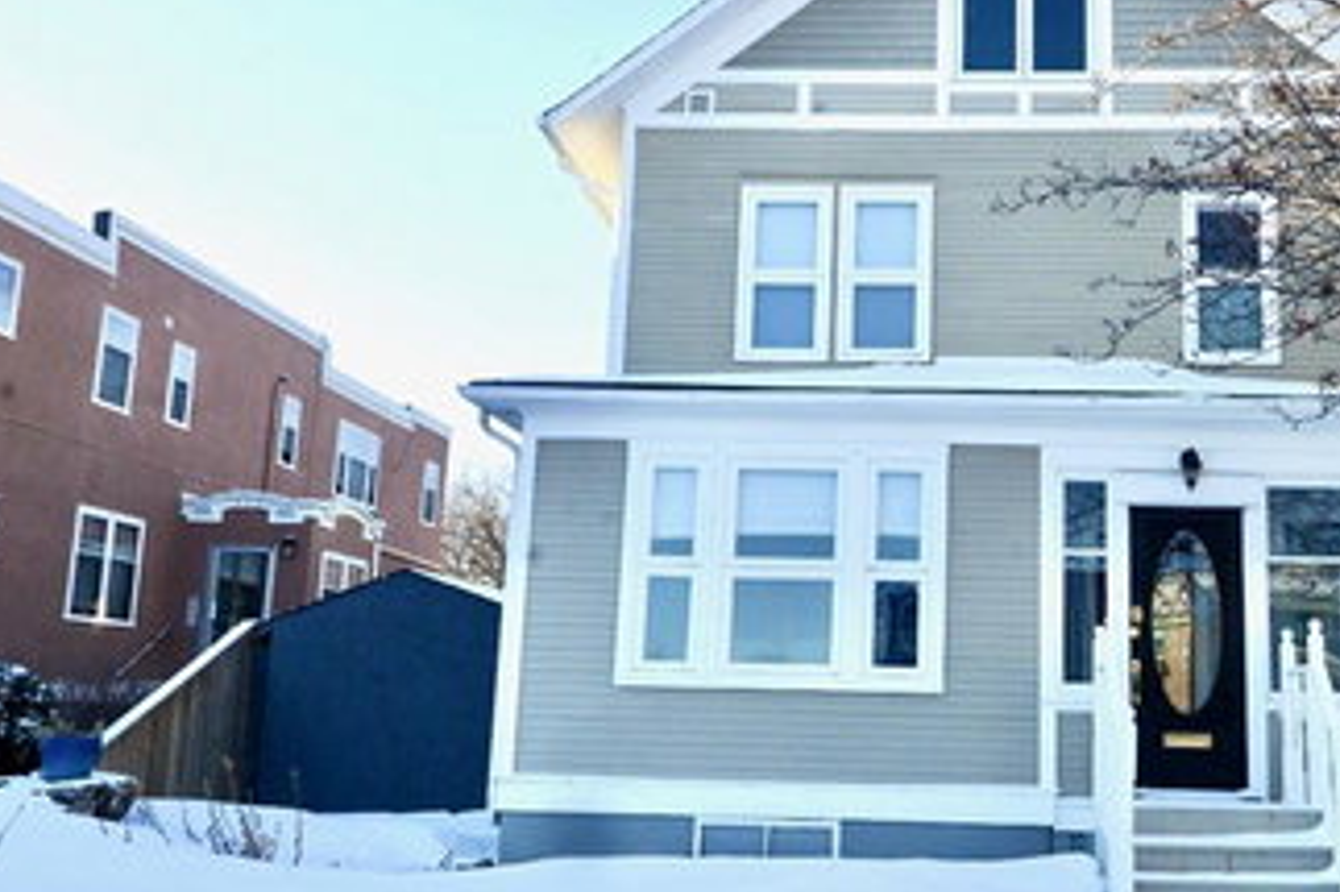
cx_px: 904
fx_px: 1414
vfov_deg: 35.0
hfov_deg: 49.7
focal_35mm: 38
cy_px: 450
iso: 1250
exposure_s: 1/500
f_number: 16
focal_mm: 16
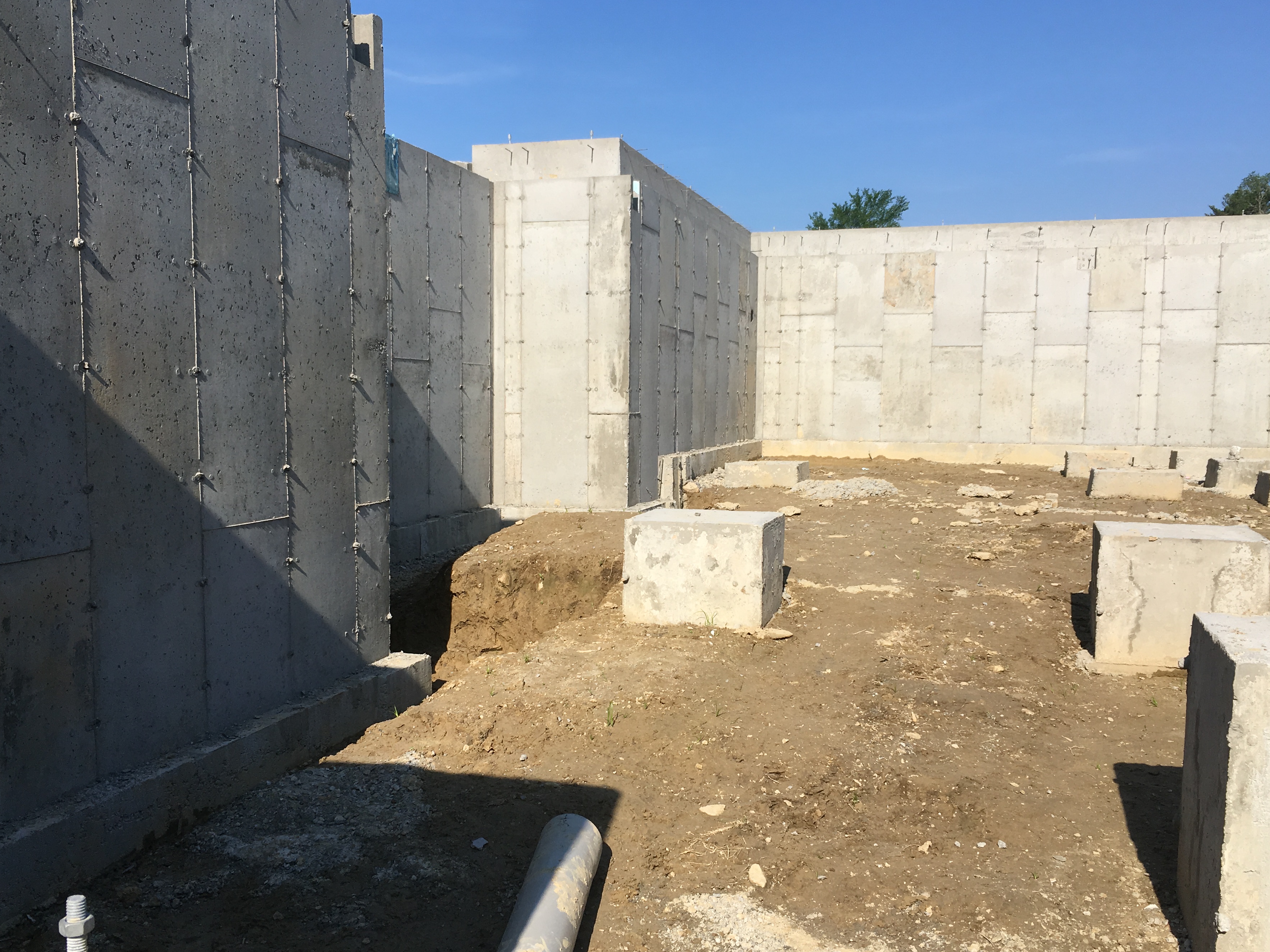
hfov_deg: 55.4
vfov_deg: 42.9
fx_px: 1211
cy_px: 505
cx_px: 632
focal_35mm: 33
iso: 25
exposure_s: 1/1748
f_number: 2.2
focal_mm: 4.15
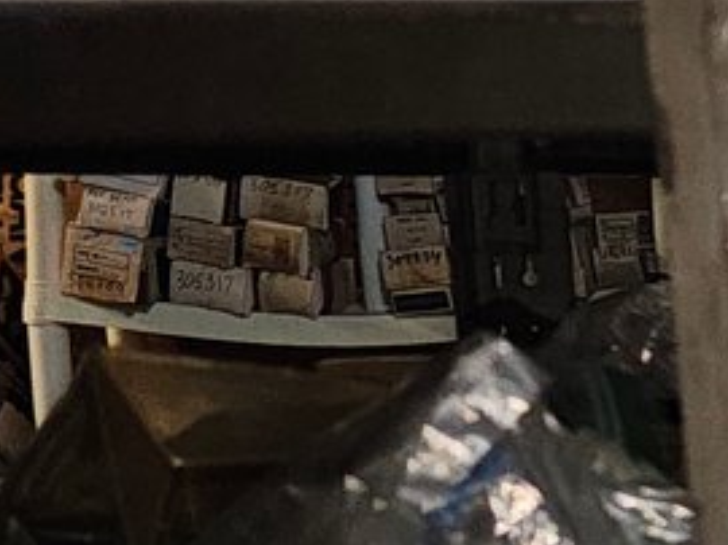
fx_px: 2711
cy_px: 616
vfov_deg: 11.3
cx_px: 1994
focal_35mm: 129
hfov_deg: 11.3
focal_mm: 6.3
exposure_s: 1/24
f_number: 1.7
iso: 100
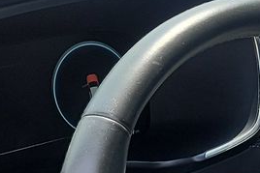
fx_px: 1077
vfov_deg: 9.2
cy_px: 173
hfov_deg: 13.1
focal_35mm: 149
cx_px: 382
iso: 50
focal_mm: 6.7
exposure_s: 1/169
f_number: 1.8
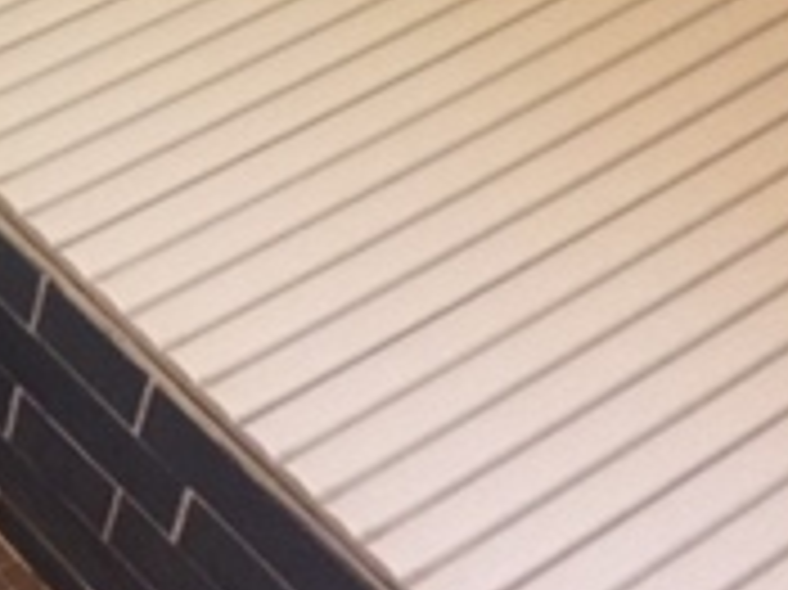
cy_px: -140
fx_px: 2411
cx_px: -585
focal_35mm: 106
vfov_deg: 13.5
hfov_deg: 16.0
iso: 250
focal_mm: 4.15
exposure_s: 1/20
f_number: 2.2
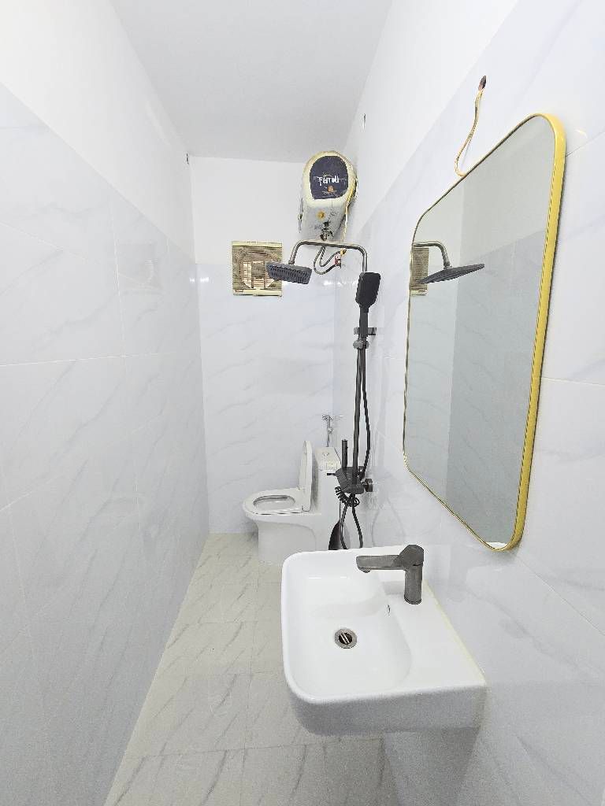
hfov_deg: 89.9
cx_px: 302
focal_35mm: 13
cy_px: 403
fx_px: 303
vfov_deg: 106.2
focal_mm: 2.2
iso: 320
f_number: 2.2
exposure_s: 1/60.2
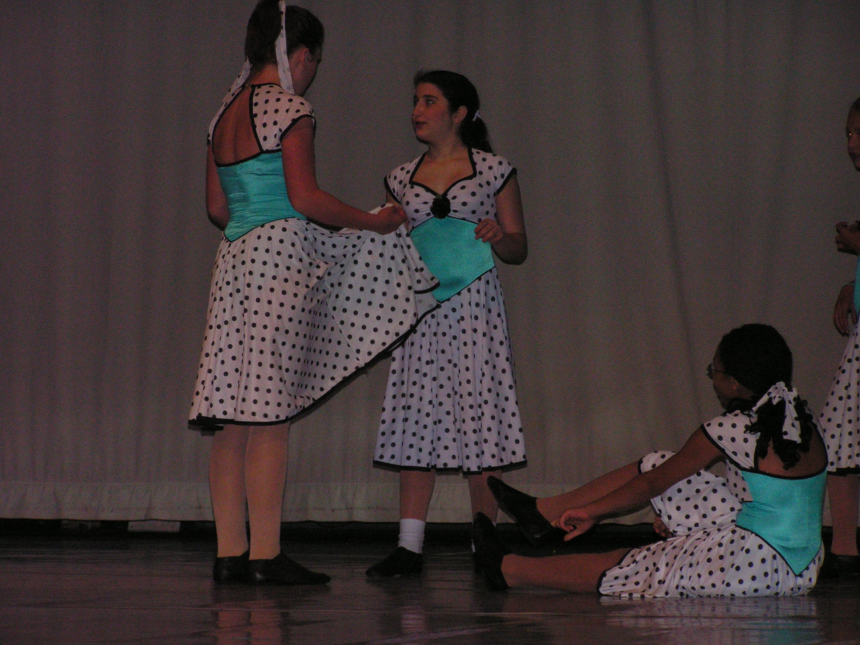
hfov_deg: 11.1
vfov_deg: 8.3
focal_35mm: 178
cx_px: 430
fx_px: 4422
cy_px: 322
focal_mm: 29.6
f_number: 3.2
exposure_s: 1/200
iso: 200
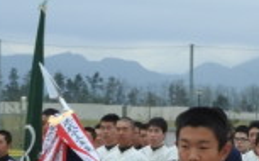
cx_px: 157
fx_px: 2790
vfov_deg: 3.3
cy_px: 346
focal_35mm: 396
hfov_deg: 5.3
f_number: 4.8
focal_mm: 17
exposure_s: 1/400
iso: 100
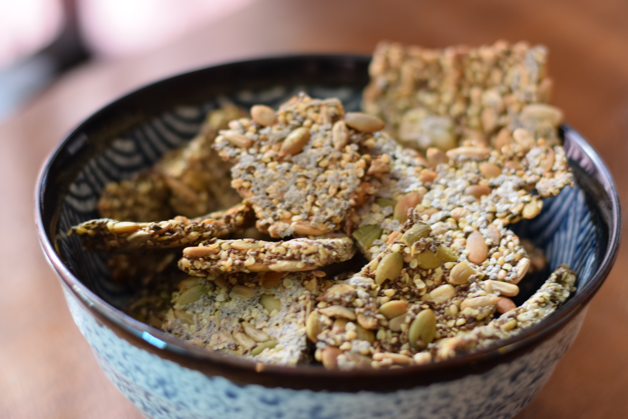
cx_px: 328
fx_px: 1378
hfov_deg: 25.7
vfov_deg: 17.3
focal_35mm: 79
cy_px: 214
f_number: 2.5
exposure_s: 1/60
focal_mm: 50
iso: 800
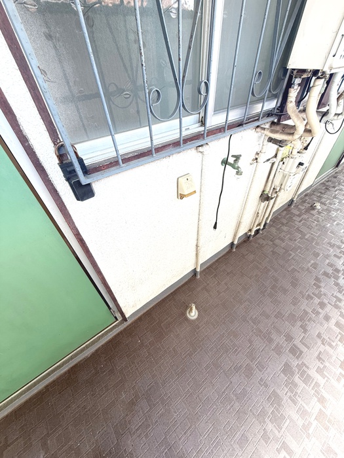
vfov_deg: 102.1
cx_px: 172
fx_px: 186
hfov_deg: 85.7
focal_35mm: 14
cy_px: 229
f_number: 2.2
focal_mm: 2.22
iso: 160
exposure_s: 1/99
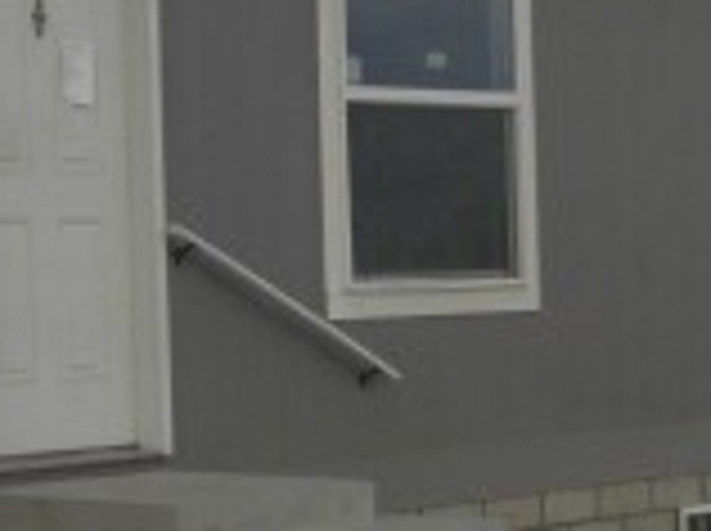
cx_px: 171
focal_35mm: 154
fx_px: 3158
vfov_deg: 9.6
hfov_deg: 12.8
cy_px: 198
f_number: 4
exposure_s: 1/800
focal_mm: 7.9
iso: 80
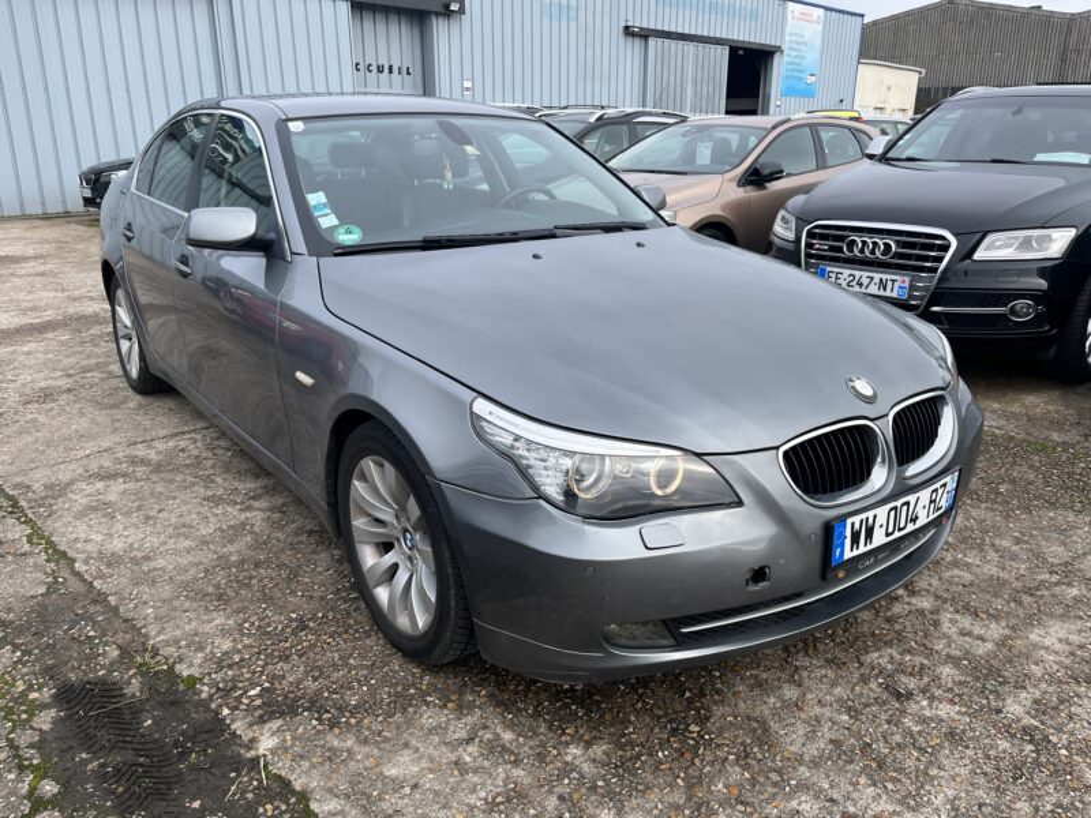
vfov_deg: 53.1
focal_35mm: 26
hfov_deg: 67.3
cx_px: 546
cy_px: 409
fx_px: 819
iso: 50
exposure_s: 1/920
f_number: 1.6
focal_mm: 5.1
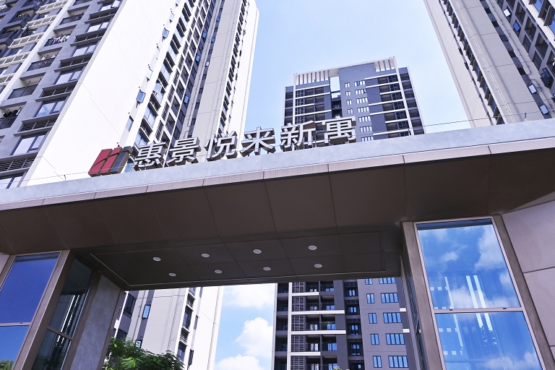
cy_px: 181
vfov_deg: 51.3
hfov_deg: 71.5
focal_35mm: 25
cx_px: 267
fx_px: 385
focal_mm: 16
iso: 100
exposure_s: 1/500
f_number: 8
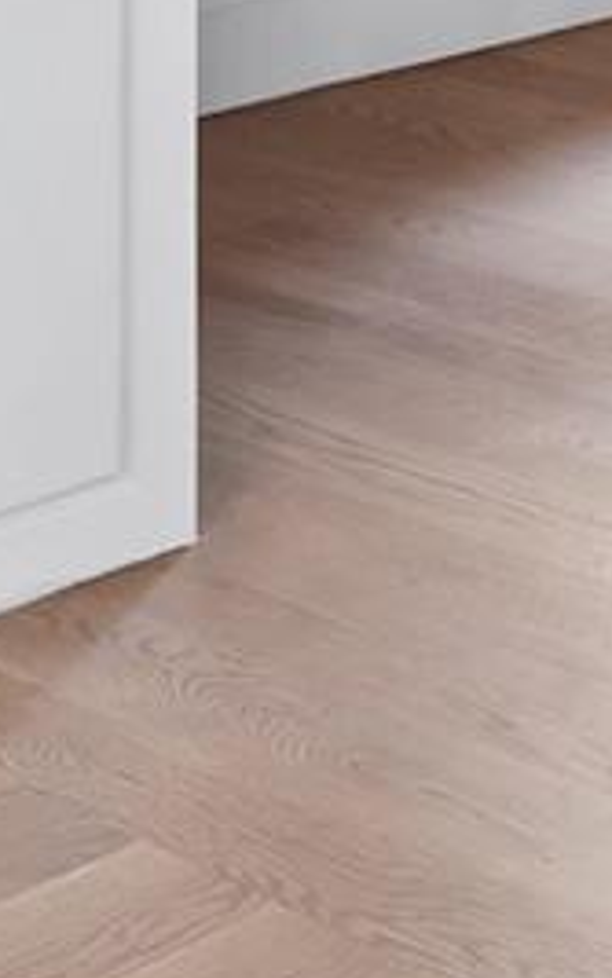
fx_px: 3438
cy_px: -749
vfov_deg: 14.4
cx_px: 916
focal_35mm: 129
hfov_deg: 9.9
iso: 400
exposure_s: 1/6
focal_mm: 16.5
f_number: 8
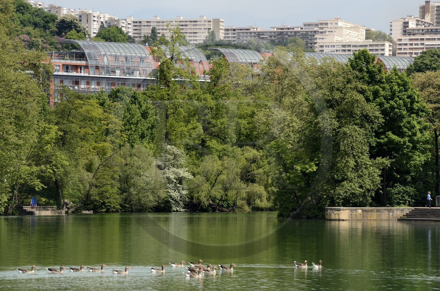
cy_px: 146
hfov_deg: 10.6
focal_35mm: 195
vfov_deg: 7.0
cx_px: 220
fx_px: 2378
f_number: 11
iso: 200
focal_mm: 195
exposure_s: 1/400
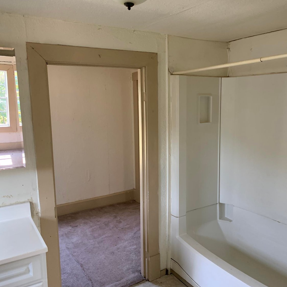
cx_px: 177
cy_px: 143
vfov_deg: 52.5
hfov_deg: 52.1
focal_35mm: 31
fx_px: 291
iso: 125
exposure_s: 1/60
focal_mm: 4.25
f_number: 1.8
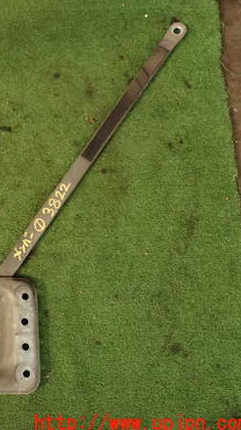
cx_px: -38
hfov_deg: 28.4
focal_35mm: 37
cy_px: 217
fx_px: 421
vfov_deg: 54.0
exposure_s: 1/320
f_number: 2.8
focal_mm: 4.5
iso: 100
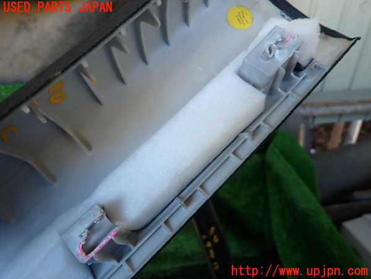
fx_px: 268
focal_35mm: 25
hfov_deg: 69.4
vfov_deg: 54.9
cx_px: 186
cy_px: 140
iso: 100
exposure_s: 1/60
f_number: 2
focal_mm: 4.5
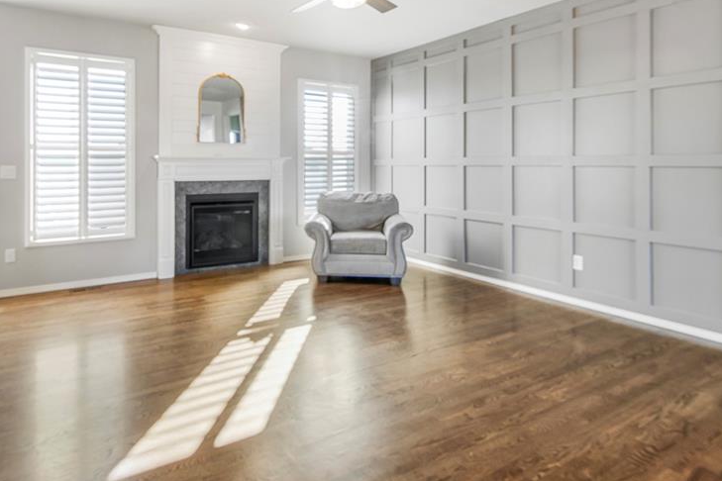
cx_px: 283
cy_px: 170
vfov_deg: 58.5
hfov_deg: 80.1
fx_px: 421
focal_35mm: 21
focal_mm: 10
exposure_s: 1/8
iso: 200
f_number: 13
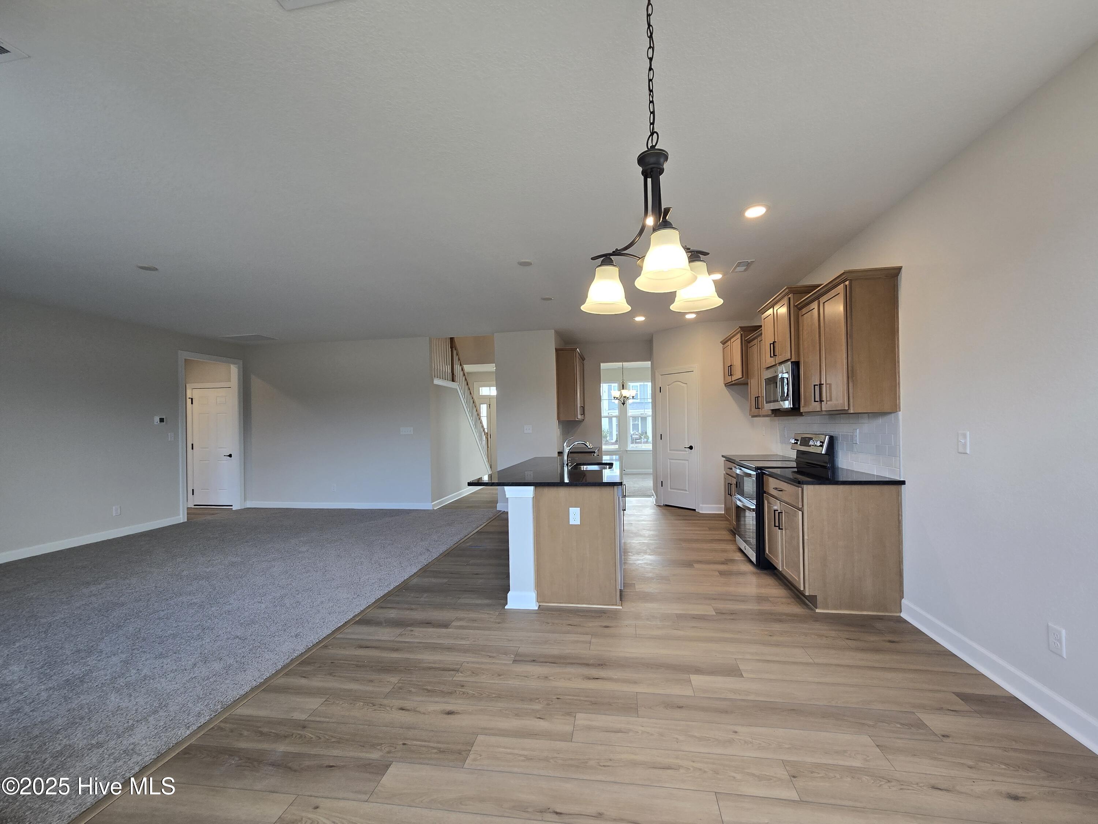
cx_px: 549
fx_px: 412
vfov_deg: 89.9
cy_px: 412
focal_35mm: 13
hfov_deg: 106.2
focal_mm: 2.2
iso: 50
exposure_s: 1/60
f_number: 2.2
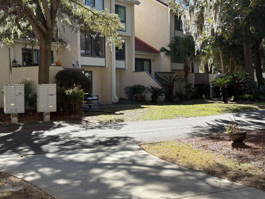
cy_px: 100
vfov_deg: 28.0
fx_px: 398
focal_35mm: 52
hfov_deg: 36.8
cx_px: 132
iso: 32
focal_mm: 5.96
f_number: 1.6
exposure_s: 1/933
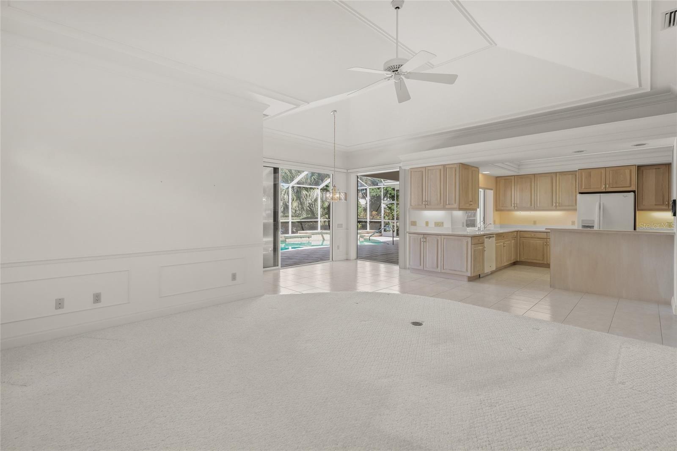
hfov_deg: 96.7
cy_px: 226
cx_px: 338
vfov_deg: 73.7
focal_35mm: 16
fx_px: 301
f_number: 6.3
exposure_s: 1/13
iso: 250
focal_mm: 16
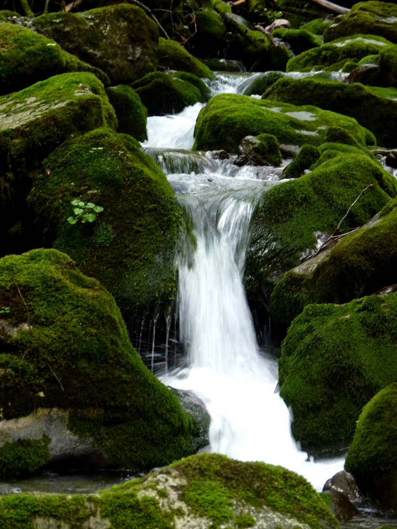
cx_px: 198
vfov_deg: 11.5
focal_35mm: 172
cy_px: 264
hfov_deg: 8.6
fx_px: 2630
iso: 400
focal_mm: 30.5
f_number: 3.7
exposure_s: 1/20
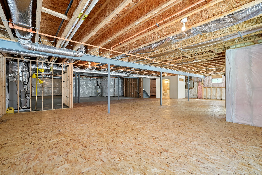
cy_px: 88
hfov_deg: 96.7
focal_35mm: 16
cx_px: 131
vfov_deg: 73.7
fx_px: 116
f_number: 8
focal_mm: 16
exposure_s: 1/6
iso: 400
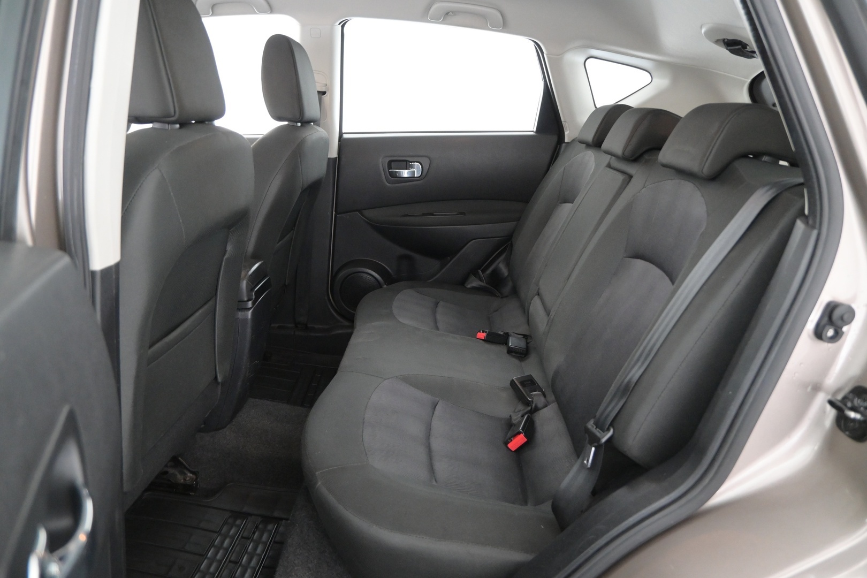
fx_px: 578
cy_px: 289
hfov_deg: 73.7
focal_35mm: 24
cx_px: 434
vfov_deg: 53.1
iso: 3200
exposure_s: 1/25
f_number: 3.5
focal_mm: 16
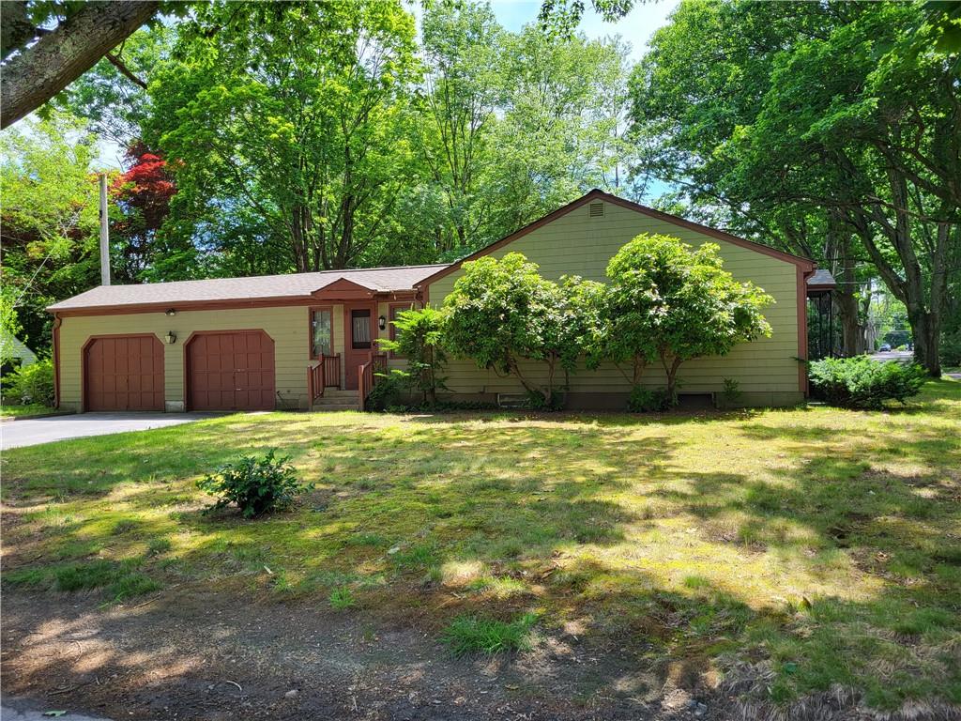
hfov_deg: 67.3
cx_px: 480
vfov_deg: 53.1
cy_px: 360
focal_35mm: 26
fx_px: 722
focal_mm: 5.4
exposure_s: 1/477
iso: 40
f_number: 1.8
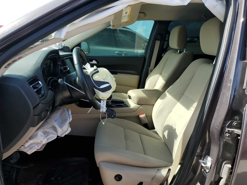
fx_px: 186
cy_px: 92
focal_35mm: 26
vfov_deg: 53.1
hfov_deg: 67.3
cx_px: 124
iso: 50
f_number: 1.5
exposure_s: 1/1000
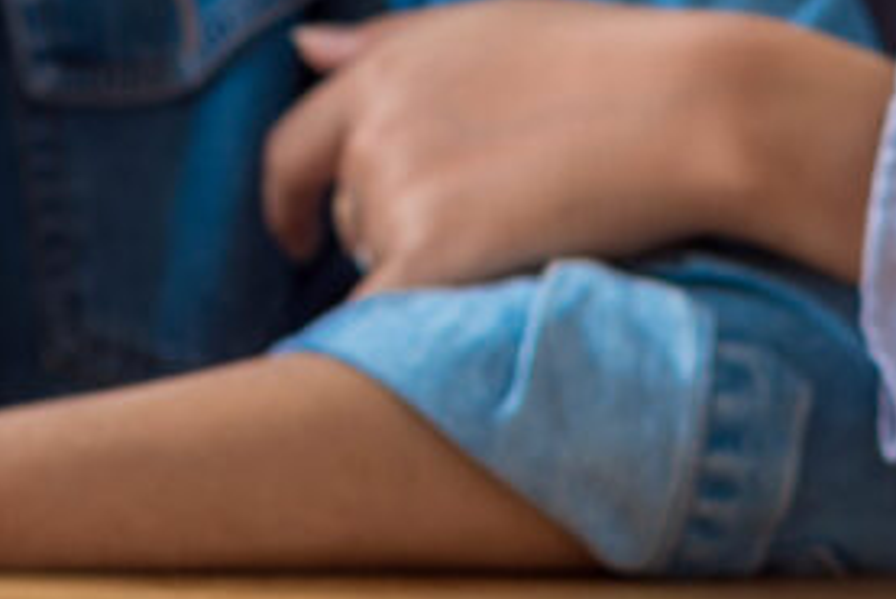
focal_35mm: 415
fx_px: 10325
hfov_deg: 5.0
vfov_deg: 3.3
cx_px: 52
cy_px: -74
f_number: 3.2
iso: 100
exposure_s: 1/100
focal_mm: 85
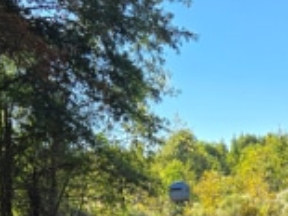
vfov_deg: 15.1
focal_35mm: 95
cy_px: 240
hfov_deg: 20.1
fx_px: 790
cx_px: 286
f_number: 1.8
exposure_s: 1/1123
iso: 25
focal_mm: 5.4
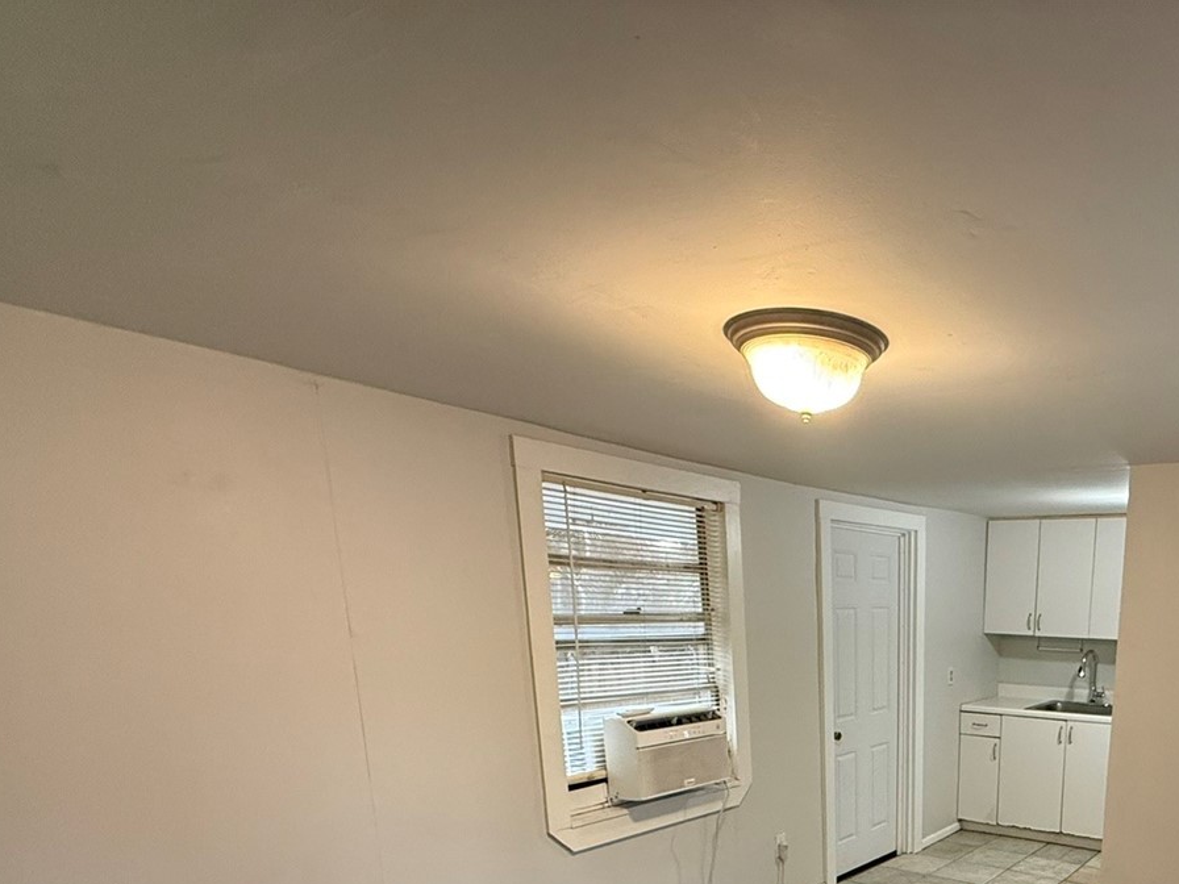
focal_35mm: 25
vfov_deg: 49.3
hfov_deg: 64.4
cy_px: 787
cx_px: 911
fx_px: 851
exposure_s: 1/60
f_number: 2.2
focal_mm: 2.22
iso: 400
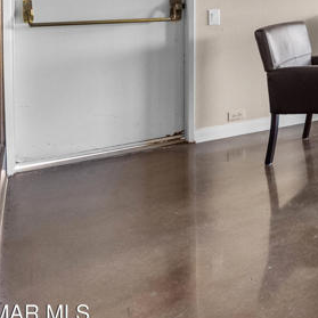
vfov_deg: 30.1
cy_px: -41
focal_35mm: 50
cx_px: 543
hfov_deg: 22.9
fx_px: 520
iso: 2000
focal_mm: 16
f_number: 8
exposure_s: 1/10
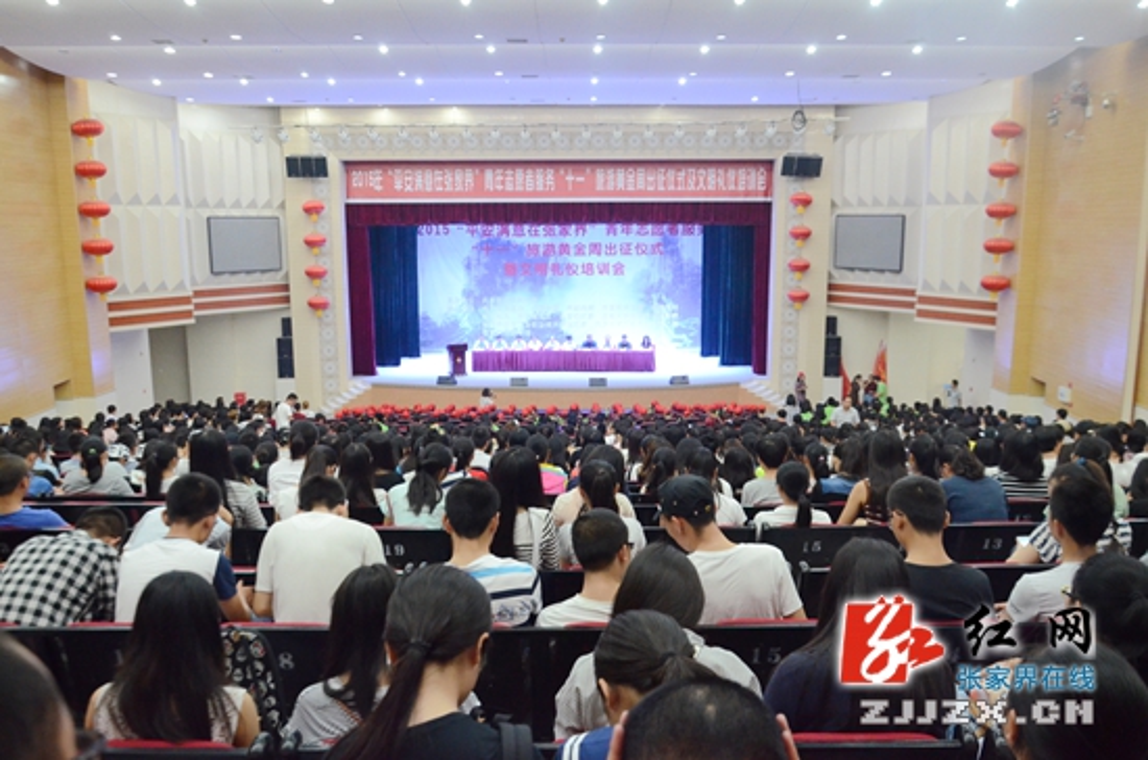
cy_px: 380
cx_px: 574
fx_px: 859
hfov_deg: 67.5
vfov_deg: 47.7
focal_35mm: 27
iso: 3200
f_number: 5.6
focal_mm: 18
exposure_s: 1/30
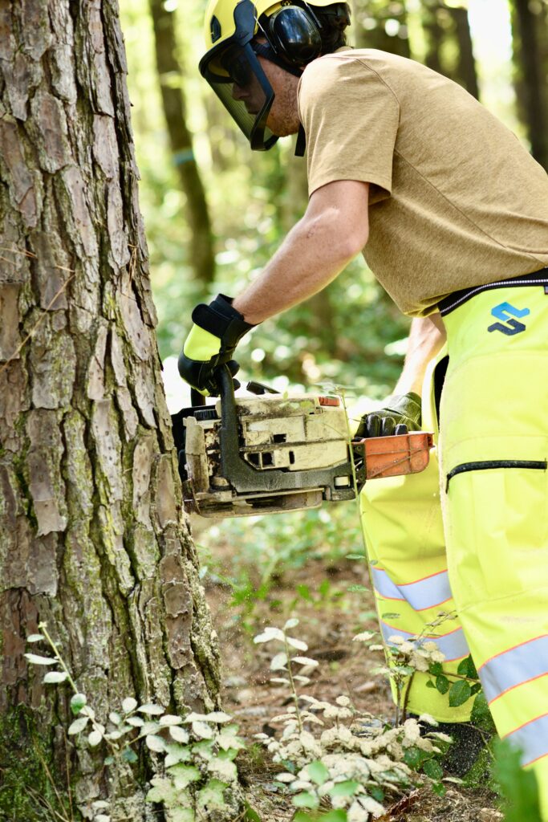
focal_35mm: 85
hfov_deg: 16.1
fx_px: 1940
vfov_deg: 23.9
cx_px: 274
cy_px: 411
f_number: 3.2
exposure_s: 1/640
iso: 1600
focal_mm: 85
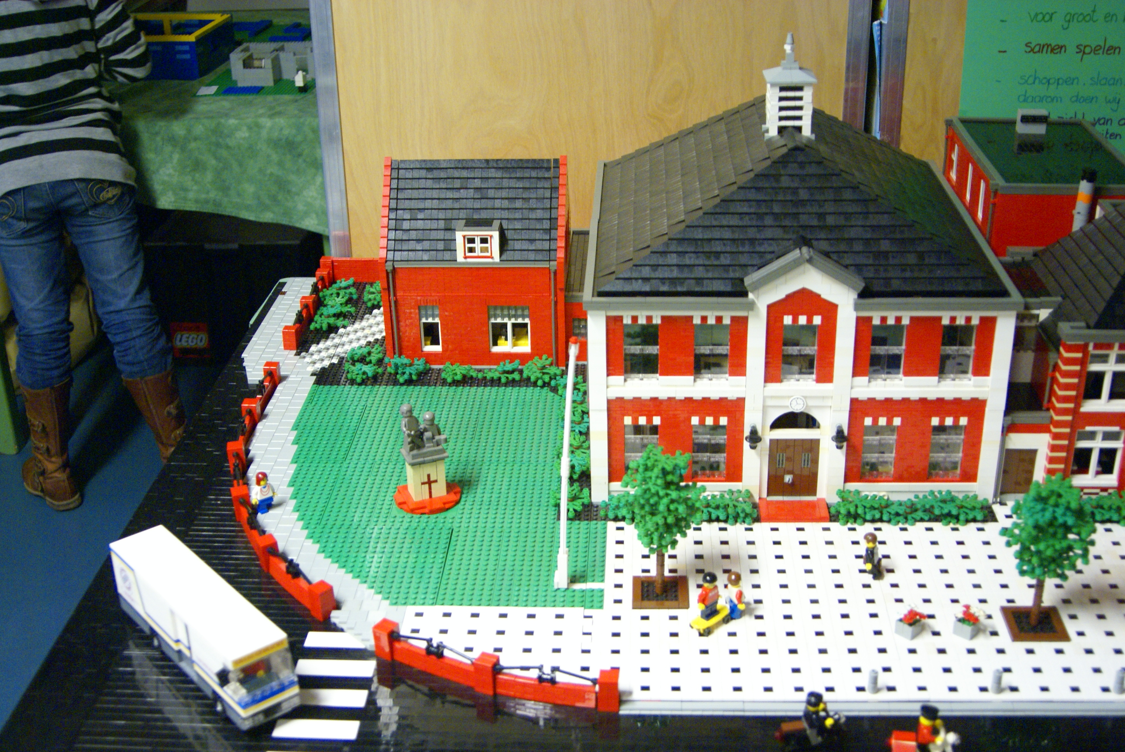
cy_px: 376
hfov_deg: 46.4
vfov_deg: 32.0
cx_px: 562
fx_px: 1314
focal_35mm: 42
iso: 800
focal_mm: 28
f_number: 4
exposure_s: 1/20
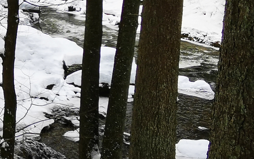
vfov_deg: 15.6
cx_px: -68
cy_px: 29
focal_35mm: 83
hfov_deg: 22.5
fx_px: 575
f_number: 2.2
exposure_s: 1/102
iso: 50
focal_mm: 2.26
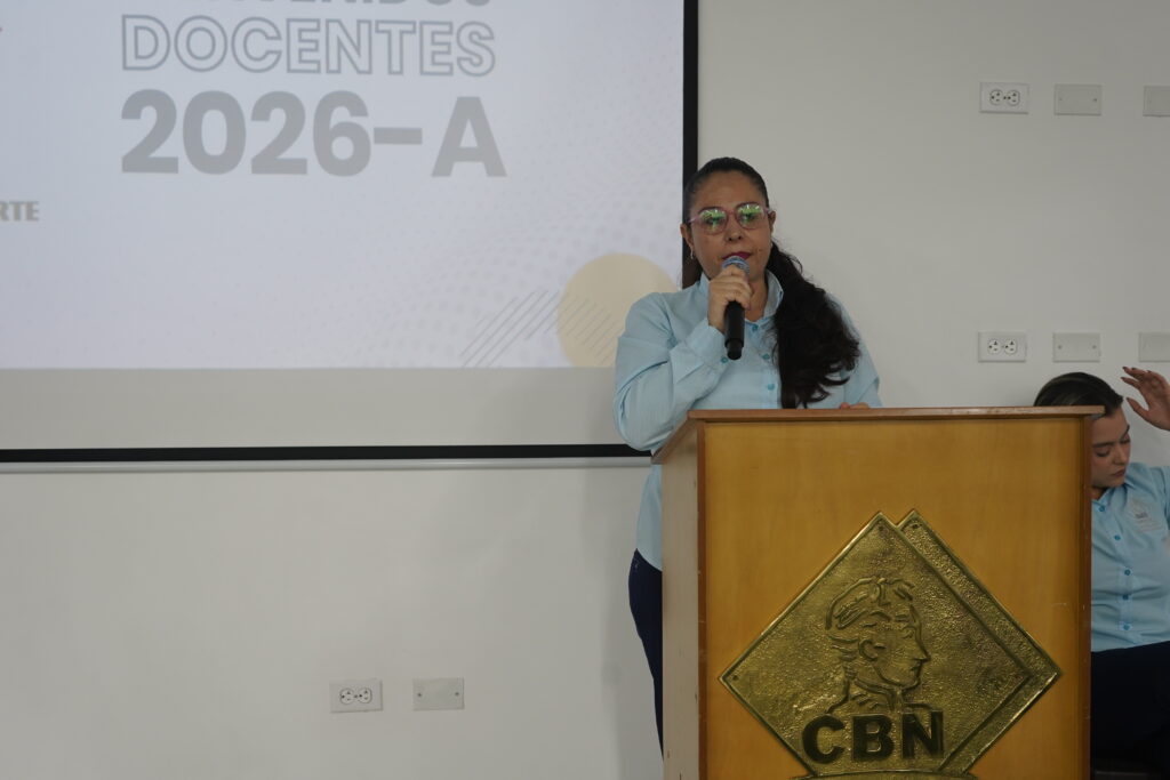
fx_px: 1625
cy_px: 390
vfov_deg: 27.0
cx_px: 585
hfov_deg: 39.6
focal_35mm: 50
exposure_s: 1/160
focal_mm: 50
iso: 1000
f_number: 4
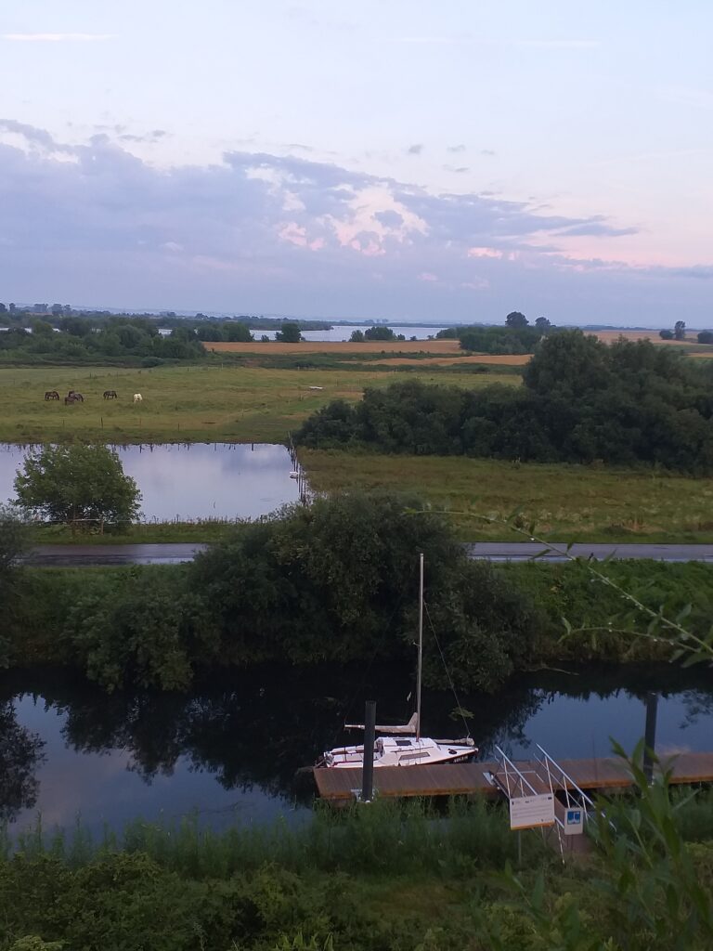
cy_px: 476
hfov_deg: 51.4
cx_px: 356
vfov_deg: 65.3
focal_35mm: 27
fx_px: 742
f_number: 1.9
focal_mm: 3.6
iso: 64
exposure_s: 1/100
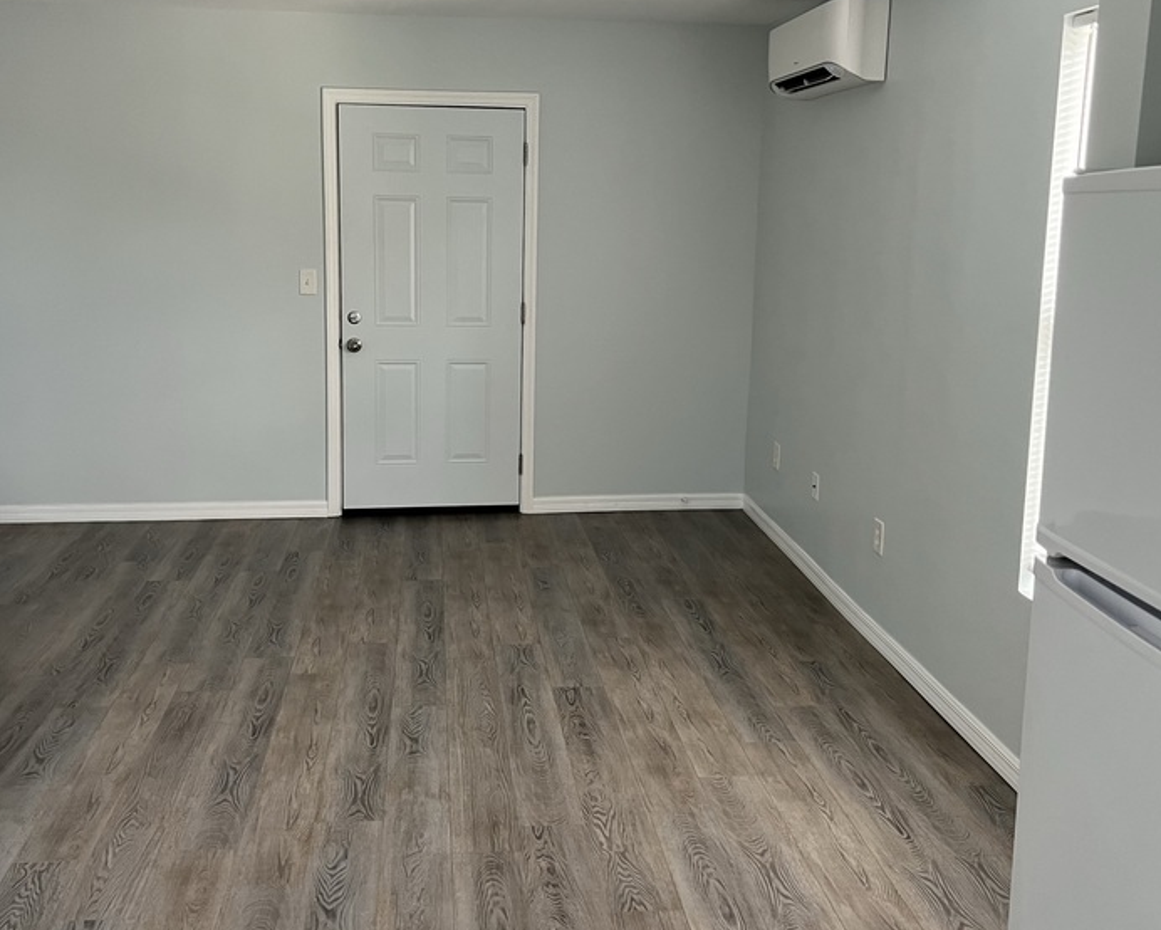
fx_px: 1134
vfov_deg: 44.4
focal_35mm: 33
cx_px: 513
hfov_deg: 54.1
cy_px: 380
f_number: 1.5
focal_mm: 5.7
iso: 125
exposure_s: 1/71
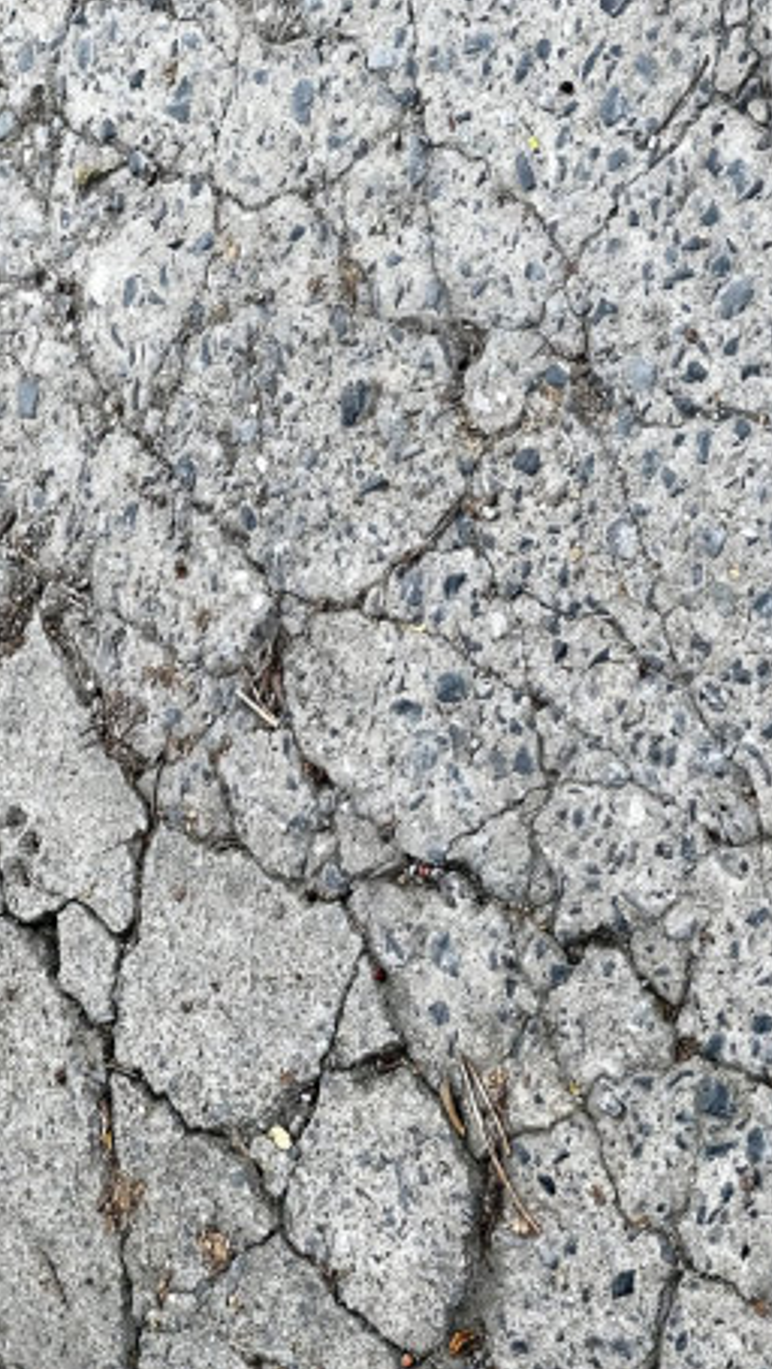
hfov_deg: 10.7
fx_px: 4105
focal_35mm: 113
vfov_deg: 18.9
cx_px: 528
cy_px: 683
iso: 32
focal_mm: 9
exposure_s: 1/200
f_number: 2.8
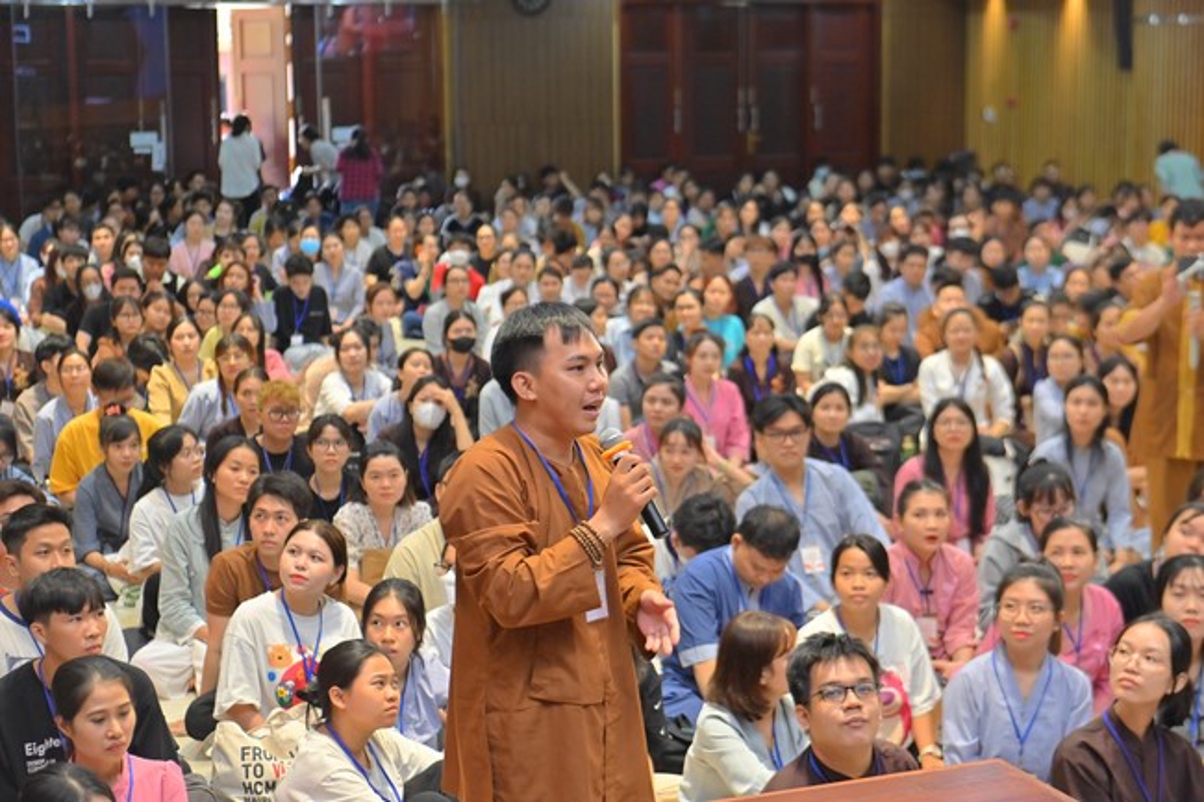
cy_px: 401
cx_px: 602
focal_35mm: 70
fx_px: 2340
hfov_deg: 28.9
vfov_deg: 19.4
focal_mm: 70
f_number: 3.5
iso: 1250
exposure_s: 1/125
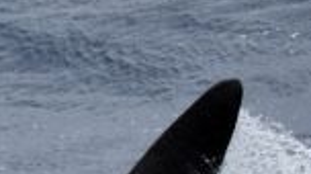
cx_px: -379
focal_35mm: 608
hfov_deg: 3.5
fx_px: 5007
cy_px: 335
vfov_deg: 2.0
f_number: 5
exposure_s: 1/8000
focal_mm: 110
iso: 720
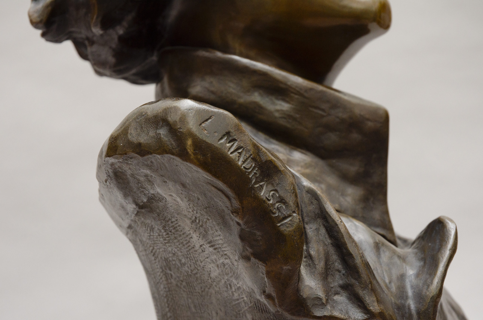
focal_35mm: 78
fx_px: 1044
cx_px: 242
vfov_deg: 17.4
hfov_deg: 26.0
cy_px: 160
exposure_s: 1/125
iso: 200
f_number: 8
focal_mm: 52
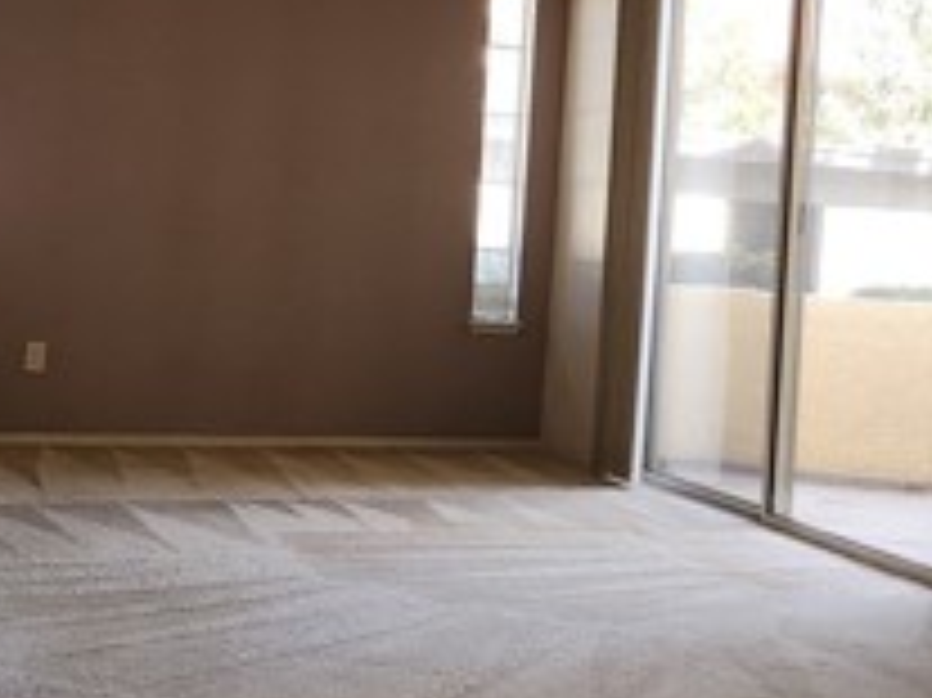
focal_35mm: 71
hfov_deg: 27.2
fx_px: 1910
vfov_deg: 20.7
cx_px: 648
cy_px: 306
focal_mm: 6.4
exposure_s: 1/60
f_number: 1.8
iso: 40
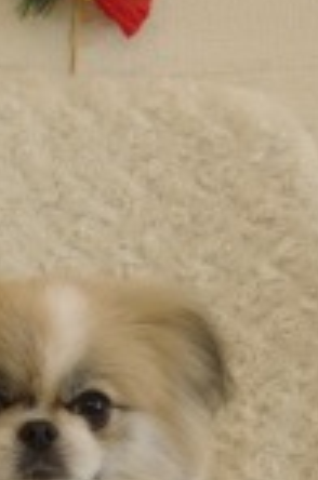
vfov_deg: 13.2
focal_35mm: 154
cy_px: 470
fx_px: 2050
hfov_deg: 8.8
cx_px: 42
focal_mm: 38
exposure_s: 1/80
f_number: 7.1
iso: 1600
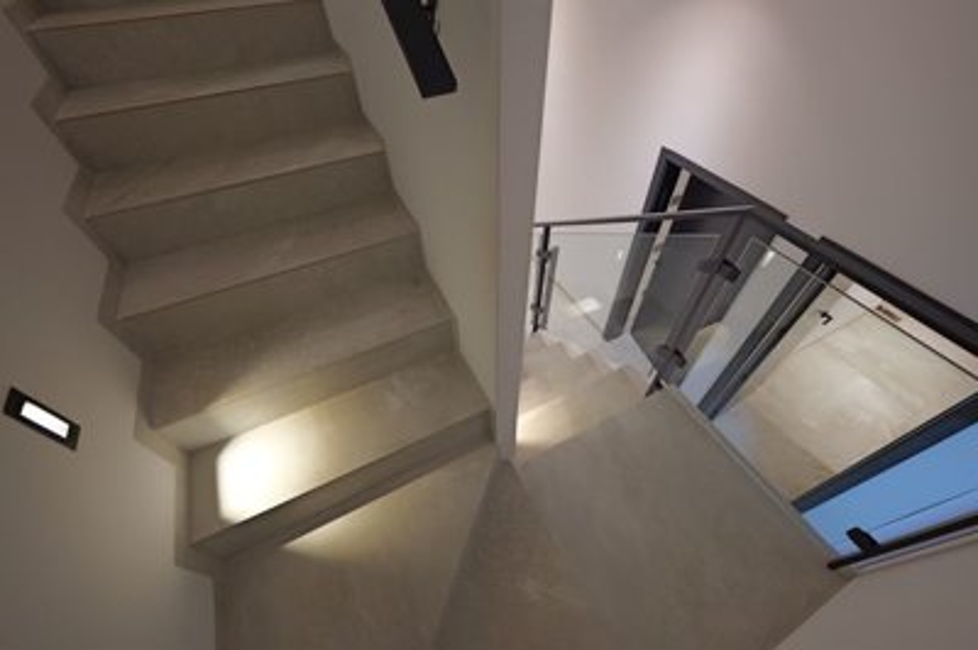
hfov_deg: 104.3
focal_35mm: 14
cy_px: 325
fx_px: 380
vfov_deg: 81.1
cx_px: 489
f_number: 4
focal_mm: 14
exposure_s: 1/100
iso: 2500
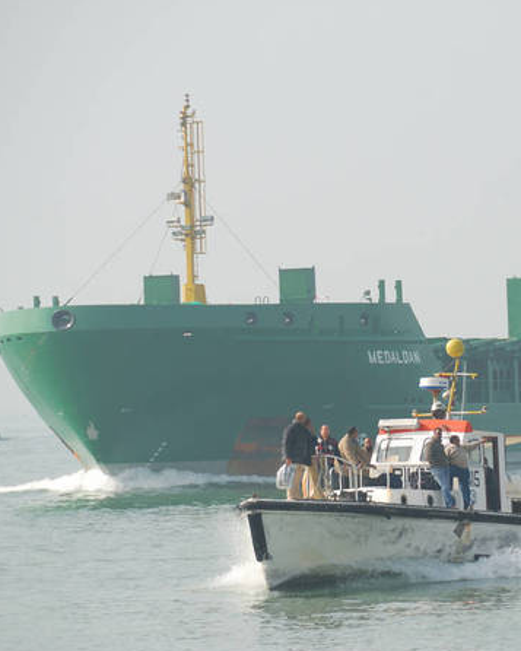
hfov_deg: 3.5
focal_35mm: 442
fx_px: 8516
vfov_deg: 4.4
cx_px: 401
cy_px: 324
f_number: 6.3
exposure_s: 1/320
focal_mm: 200
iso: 100
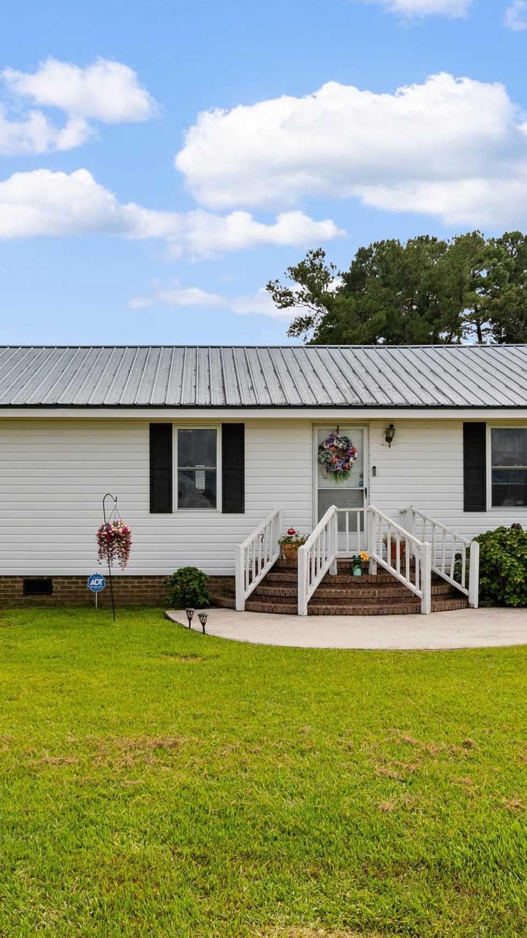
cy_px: 500
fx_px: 845
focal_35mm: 34
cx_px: 219
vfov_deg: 58.0
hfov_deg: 34.6
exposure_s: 1/200
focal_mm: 12
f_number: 7.1
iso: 100
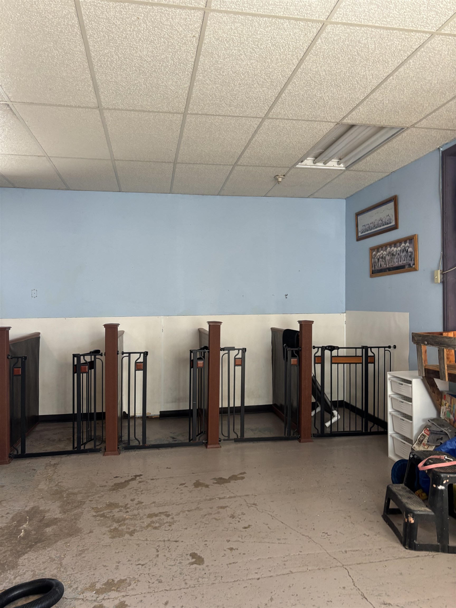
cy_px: 304
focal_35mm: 26
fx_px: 457
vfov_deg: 67.3
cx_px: 228
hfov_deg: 53.1
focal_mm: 5.96
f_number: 1.6
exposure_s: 1/60
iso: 160
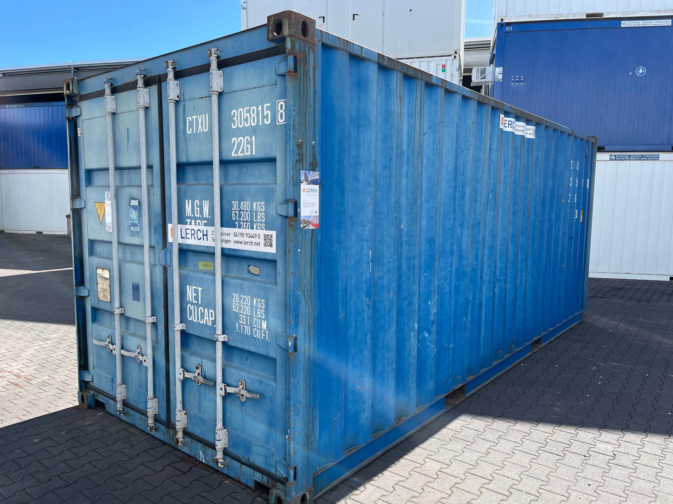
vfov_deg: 53.1
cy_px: 252
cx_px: 336
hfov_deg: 67.3
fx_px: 505
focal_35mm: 26
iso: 50
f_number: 1.6
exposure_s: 1/1355
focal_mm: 5.1
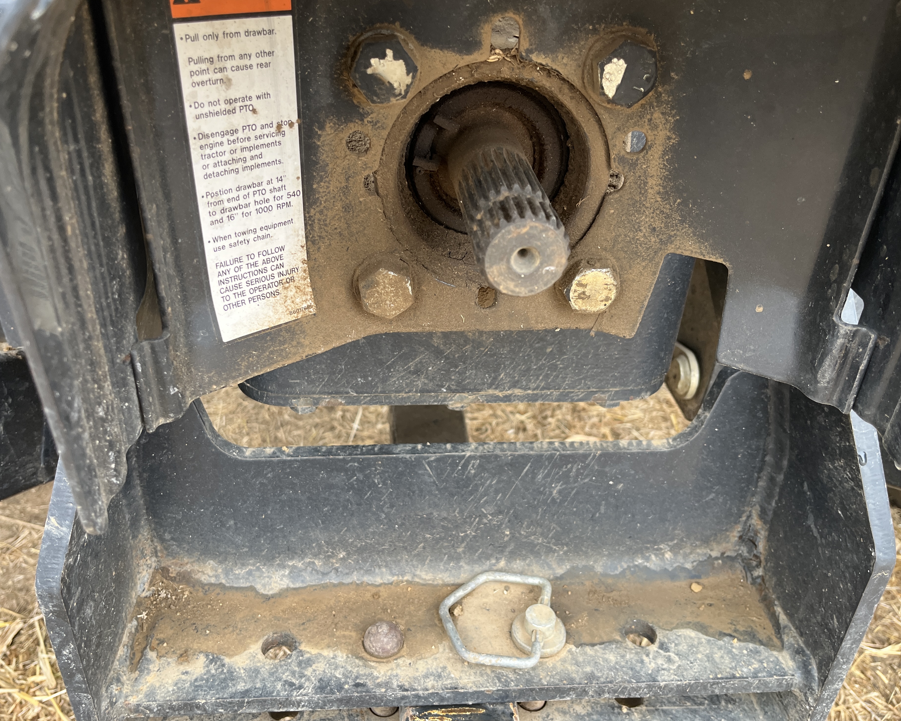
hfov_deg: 62.2
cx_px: 436
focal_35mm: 28
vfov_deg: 51.5
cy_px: 365
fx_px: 747
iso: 100
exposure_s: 1/121
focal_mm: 5.1
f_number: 1.6
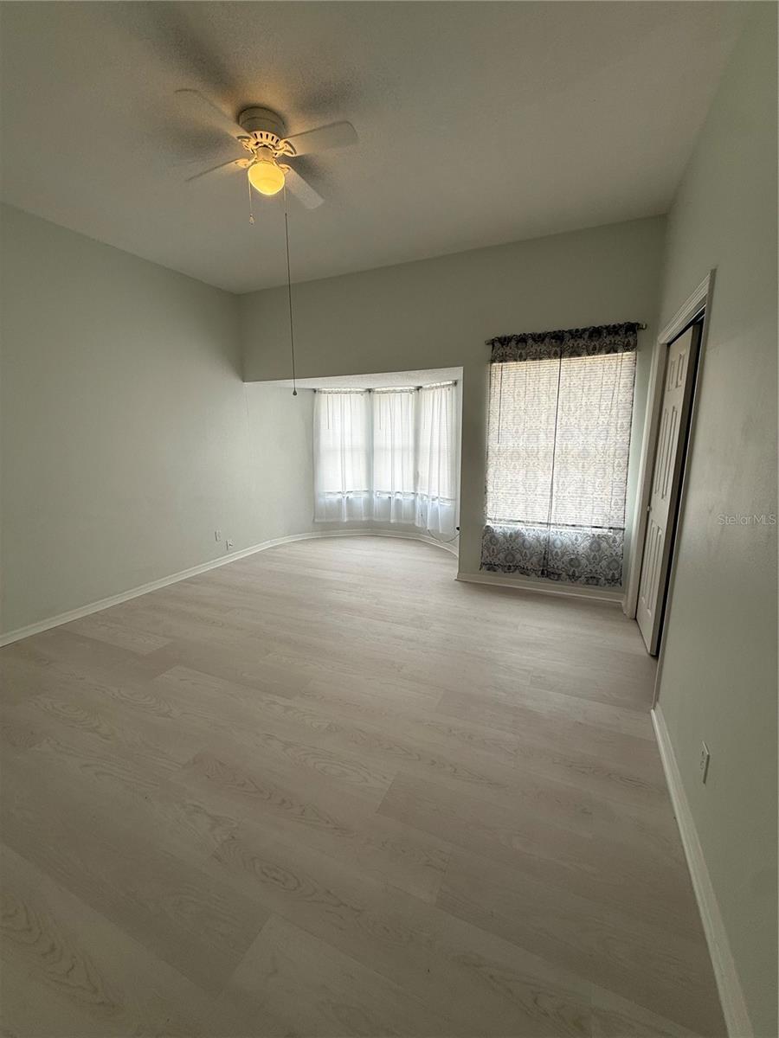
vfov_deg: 102.1
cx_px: 390
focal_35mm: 14
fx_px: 420
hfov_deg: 85.7
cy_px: 519
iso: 50
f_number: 2.2
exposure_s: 1/152
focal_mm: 2.22
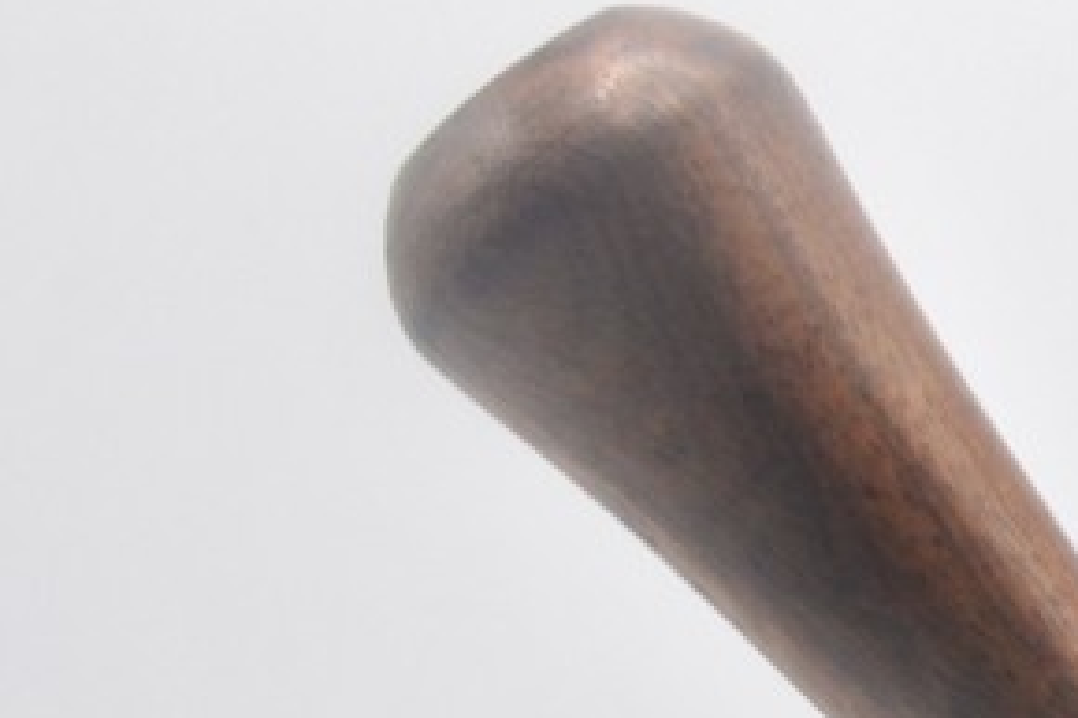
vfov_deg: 4.7
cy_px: 1291
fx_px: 8559
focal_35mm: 286
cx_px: 2111
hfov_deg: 7.0
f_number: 9
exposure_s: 1/80
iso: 200
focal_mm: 46
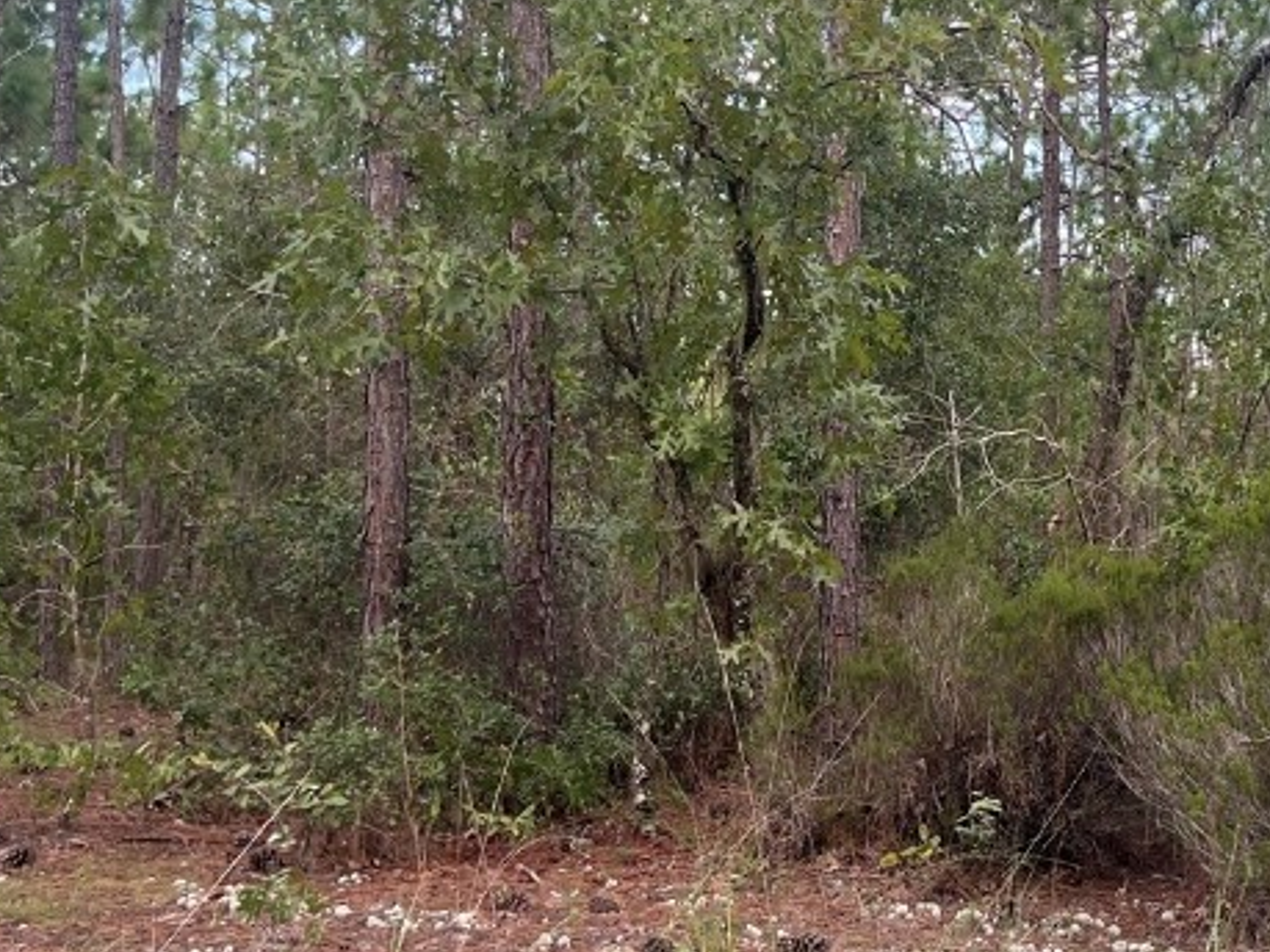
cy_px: 291
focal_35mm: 58
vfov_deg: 25.0
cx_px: 1375
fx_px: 2127
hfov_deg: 30.0
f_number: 1.6
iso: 32
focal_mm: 5.1
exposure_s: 1/122
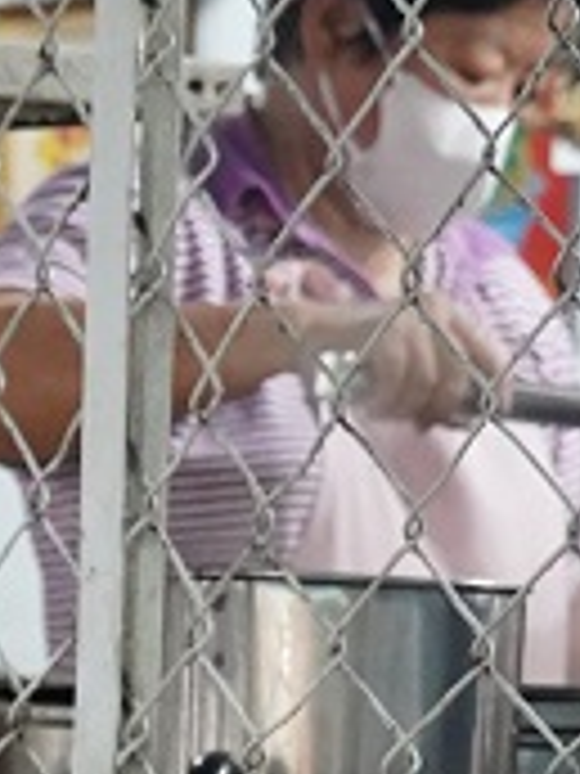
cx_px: -1061
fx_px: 5697
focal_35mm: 255
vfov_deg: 7.7
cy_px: 810
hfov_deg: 5.5
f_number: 4
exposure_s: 1/125
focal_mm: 38
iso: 4000
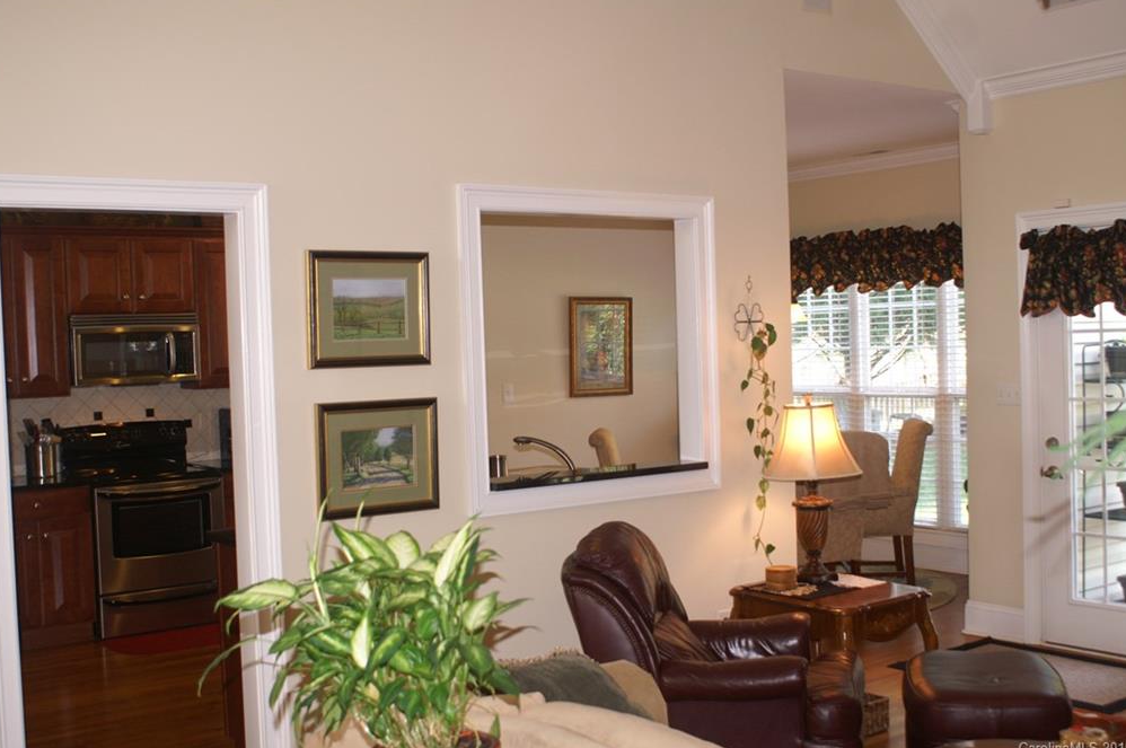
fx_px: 1250
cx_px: 563
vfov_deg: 33.3
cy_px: 375
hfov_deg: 48.5
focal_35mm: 40
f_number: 4.5
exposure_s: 1/60
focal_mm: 26
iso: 400
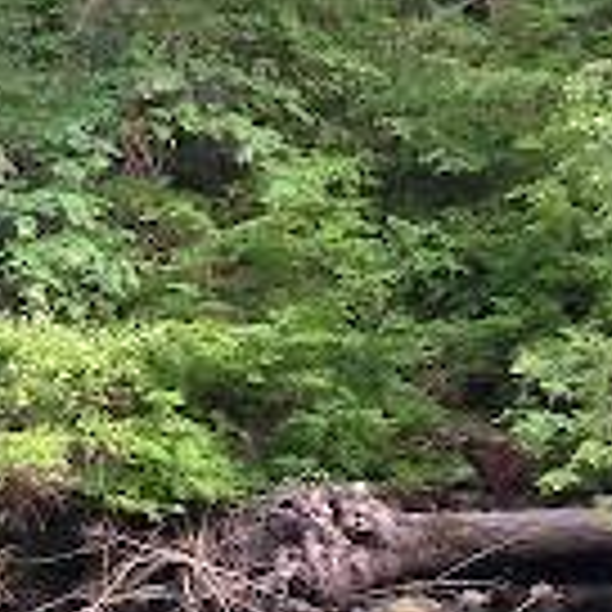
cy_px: 756
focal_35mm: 129
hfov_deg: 12.7
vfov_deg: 13.1
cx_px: -342
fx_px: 2580
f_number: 2.4
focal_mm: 4.13
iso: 125
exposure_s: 1/20
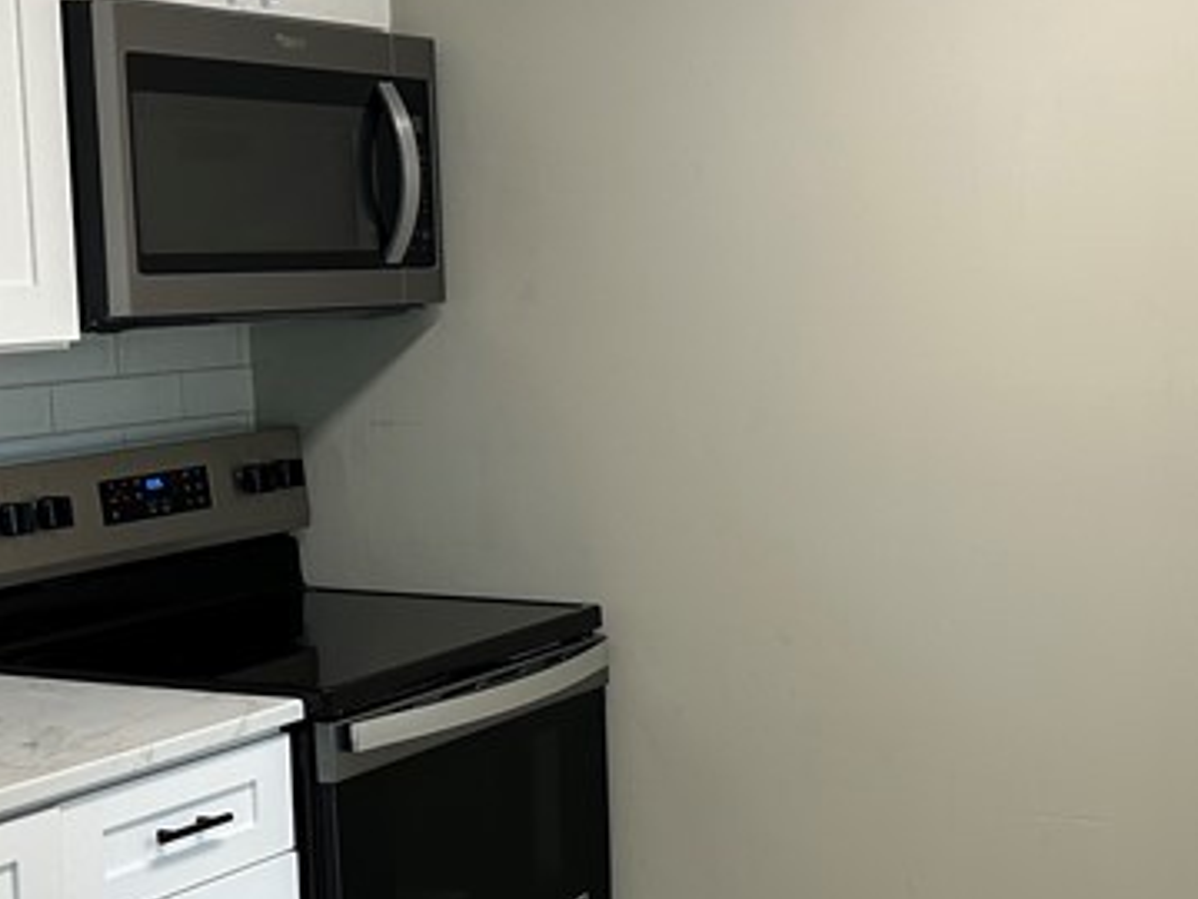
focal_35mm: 74
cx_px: 1008
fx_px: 2561
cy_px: 699
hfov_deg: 25.7
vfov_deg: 19.7
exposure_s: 1/120
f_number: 1.5
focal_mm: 5.7
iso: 80
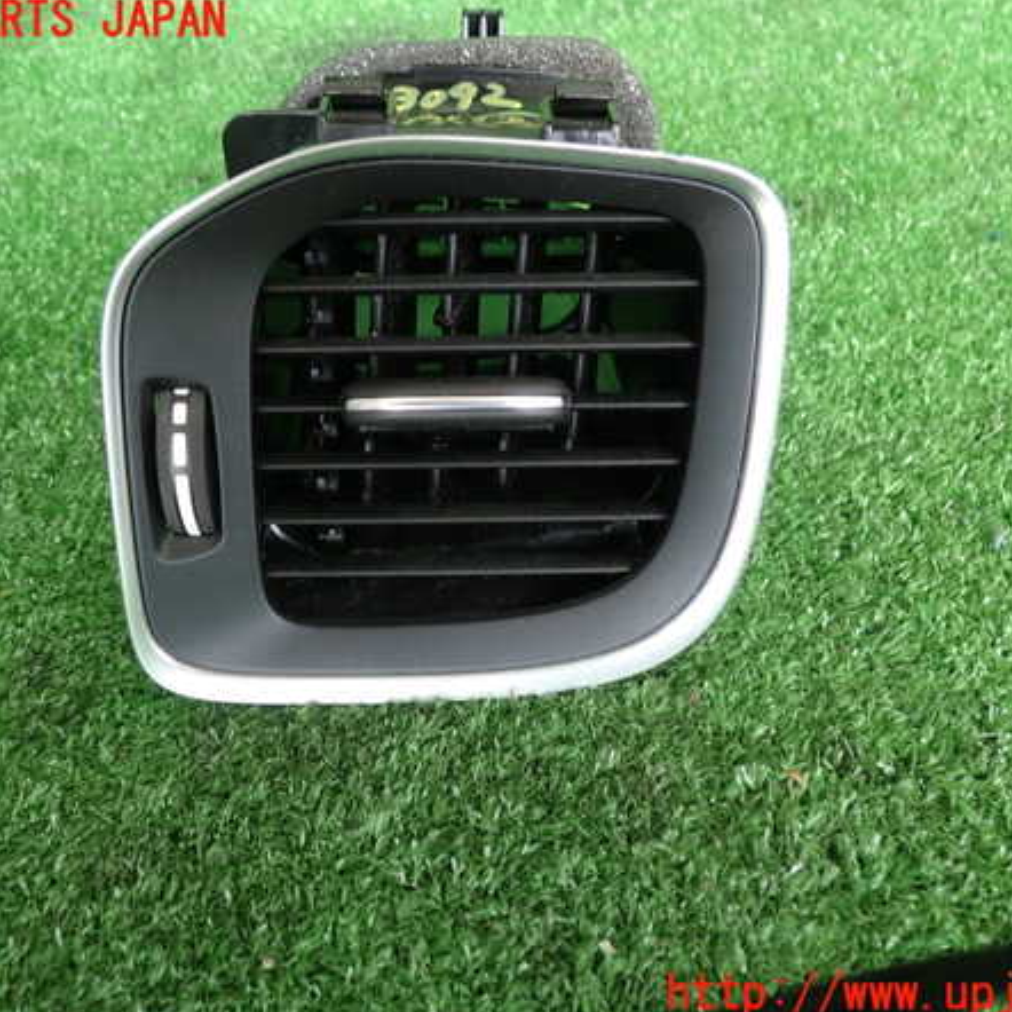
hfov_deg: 46.0
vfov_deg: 46.0
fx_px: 1191
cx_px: 497
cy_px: 508
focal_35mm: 36
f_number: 2.3
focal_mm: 5.4
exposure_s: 1/60
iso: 200
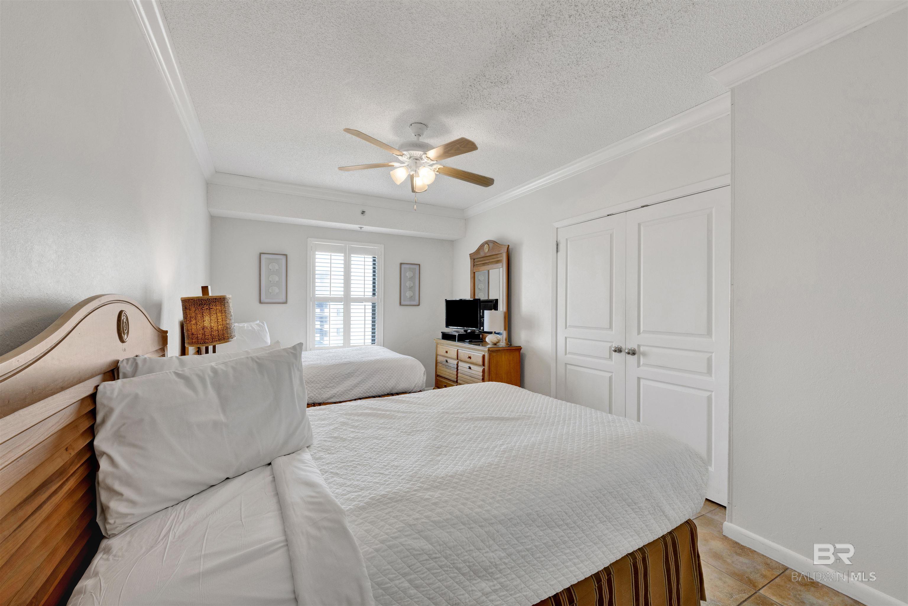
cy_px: 303
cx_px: 454
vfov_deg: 81.2
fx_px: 353
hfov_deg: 104.3
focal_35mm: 14
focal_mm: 14
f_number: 11
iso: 400
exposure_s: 1/25
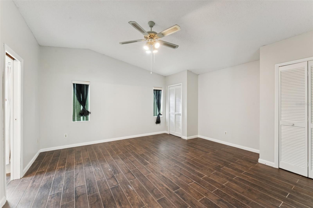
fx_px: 122
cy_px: 104
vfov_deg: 81.2
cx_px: 156
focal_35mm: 14
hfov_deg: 104.3
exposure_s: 1/4
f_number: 10
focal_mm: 14
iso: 400
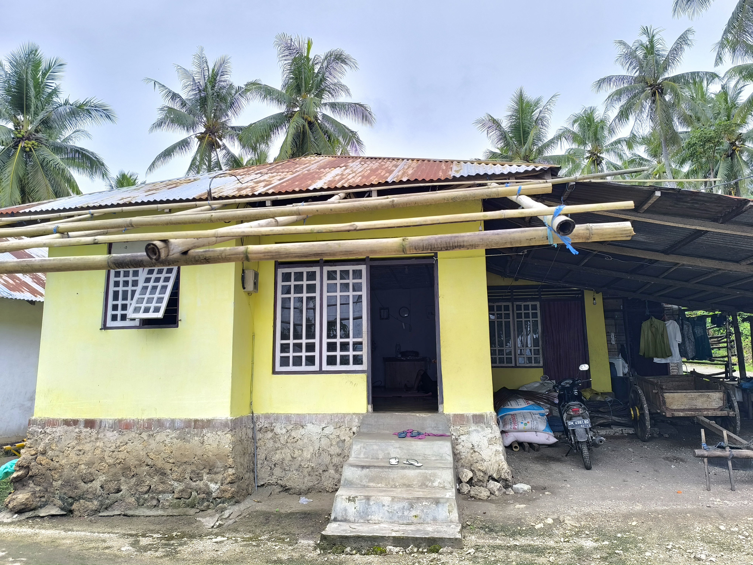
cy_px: 282
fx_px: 500
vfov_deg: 58.9
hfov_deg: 73.9
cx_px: 376
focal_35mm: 23
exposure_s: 1/363
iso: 50
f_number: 1.65
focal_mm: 6.14
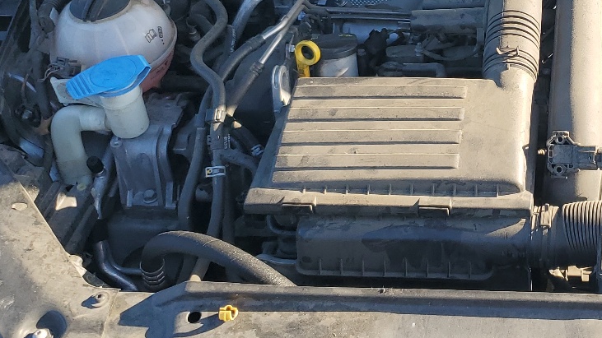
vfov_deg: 19.3
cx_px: 534
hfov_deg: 32.3
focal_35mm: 62
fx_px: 990
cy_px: 85
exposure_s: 1/556
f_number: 1.5
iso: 50
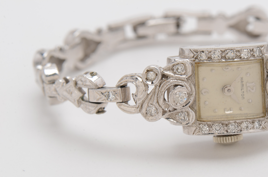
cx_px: 134
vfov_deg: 10.7
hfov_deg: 16.1
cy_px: 88
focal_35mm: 128
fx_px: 947
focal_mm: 85
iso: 200
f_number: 18
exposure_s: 1/125
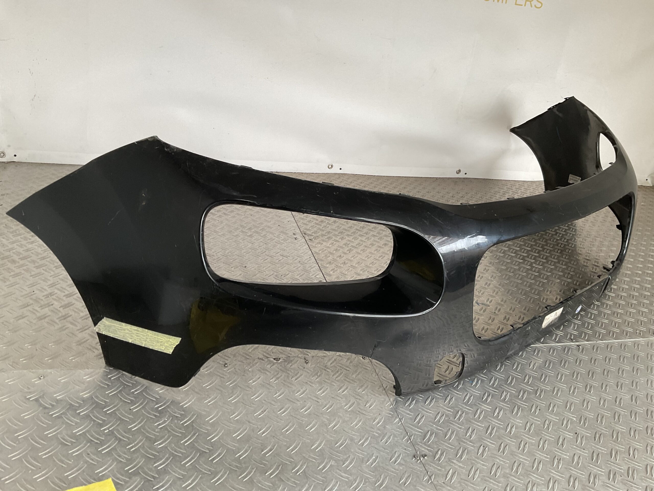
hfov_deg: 61.7
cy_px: 246
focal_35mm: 29
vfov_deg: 48.2
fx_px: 548
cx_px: 327
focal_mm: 3
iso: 50
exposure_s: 1/50
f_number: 1.8
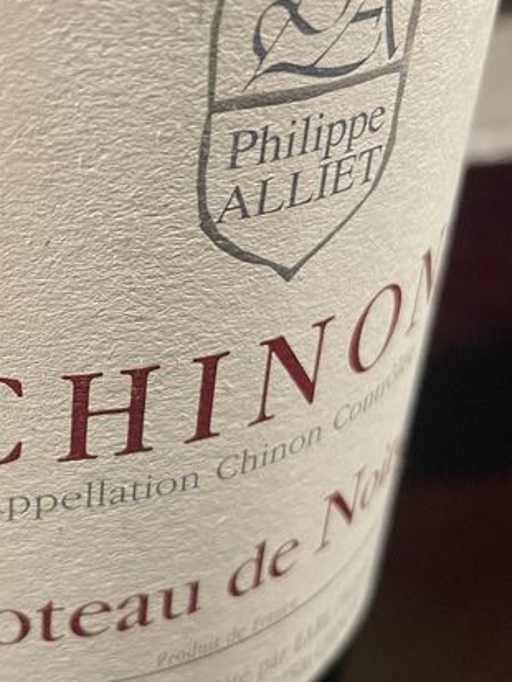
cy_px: 312
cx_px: 0
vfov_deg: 30.7
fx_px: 1242
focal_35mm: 63
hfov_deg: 22.4
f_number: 1.6
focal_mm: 4.2
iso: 320
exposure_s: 1/60
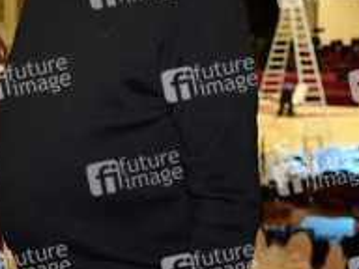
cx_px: -27
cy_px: 34
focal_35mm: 104
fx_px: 1079
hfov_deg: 18.3
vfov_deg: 14.1
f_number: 5
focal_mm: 46
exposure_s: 1/200
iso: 4000
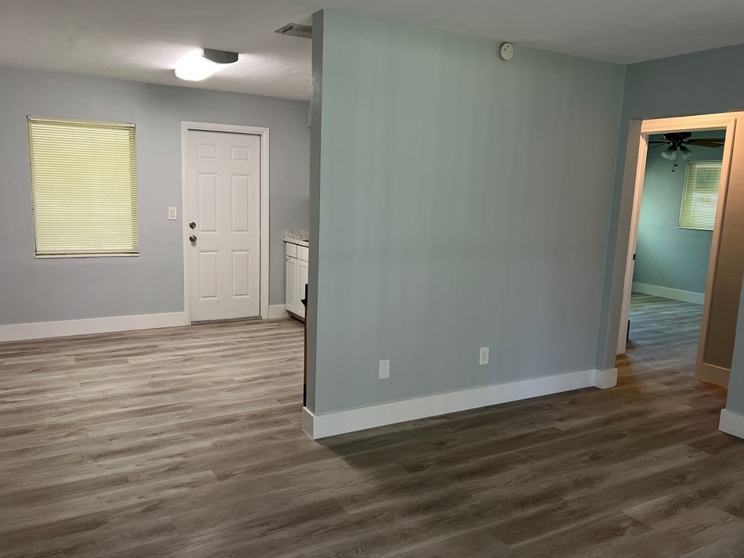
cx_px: 354
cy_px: 281
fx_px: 602
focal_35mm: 28
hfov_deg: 63.4
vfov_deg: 49.7
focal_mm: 5.7
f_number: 1.5
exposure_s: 1/60
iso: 160
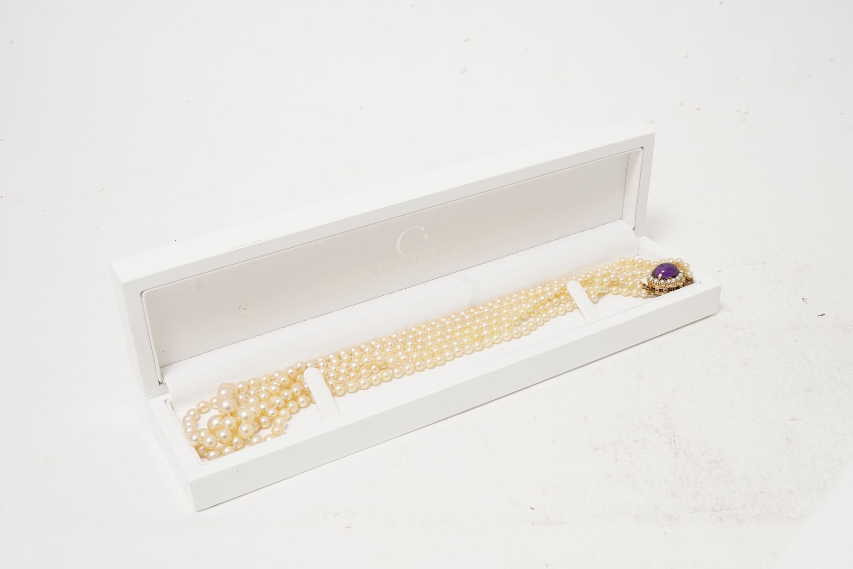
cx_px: 426
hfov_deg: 43.6
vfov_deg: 29.9
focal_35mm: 45
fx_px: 1066
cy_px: 284
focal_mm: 30
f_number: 20
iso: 250
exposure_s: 1/125
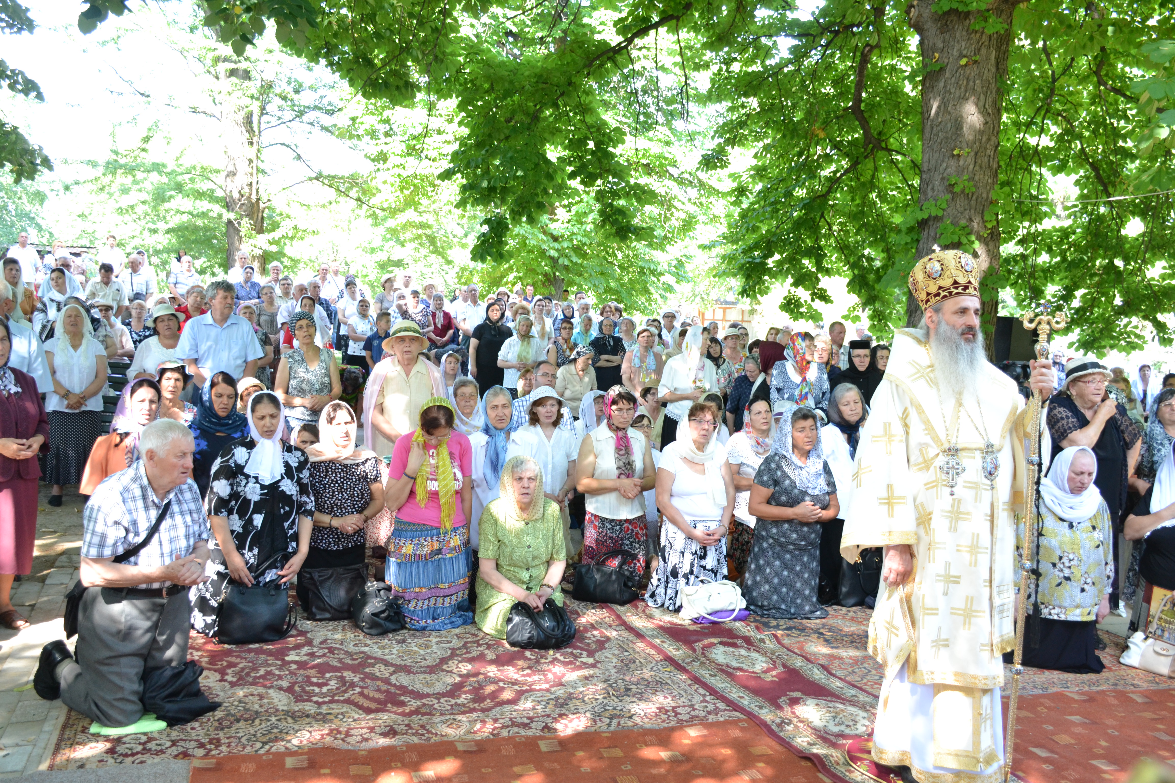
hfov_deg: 57.2
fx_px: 1077
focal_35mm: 33
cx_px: 588
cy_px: 392
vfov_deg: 40.0
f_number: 5
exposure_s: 1/100
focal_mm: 22
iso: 800
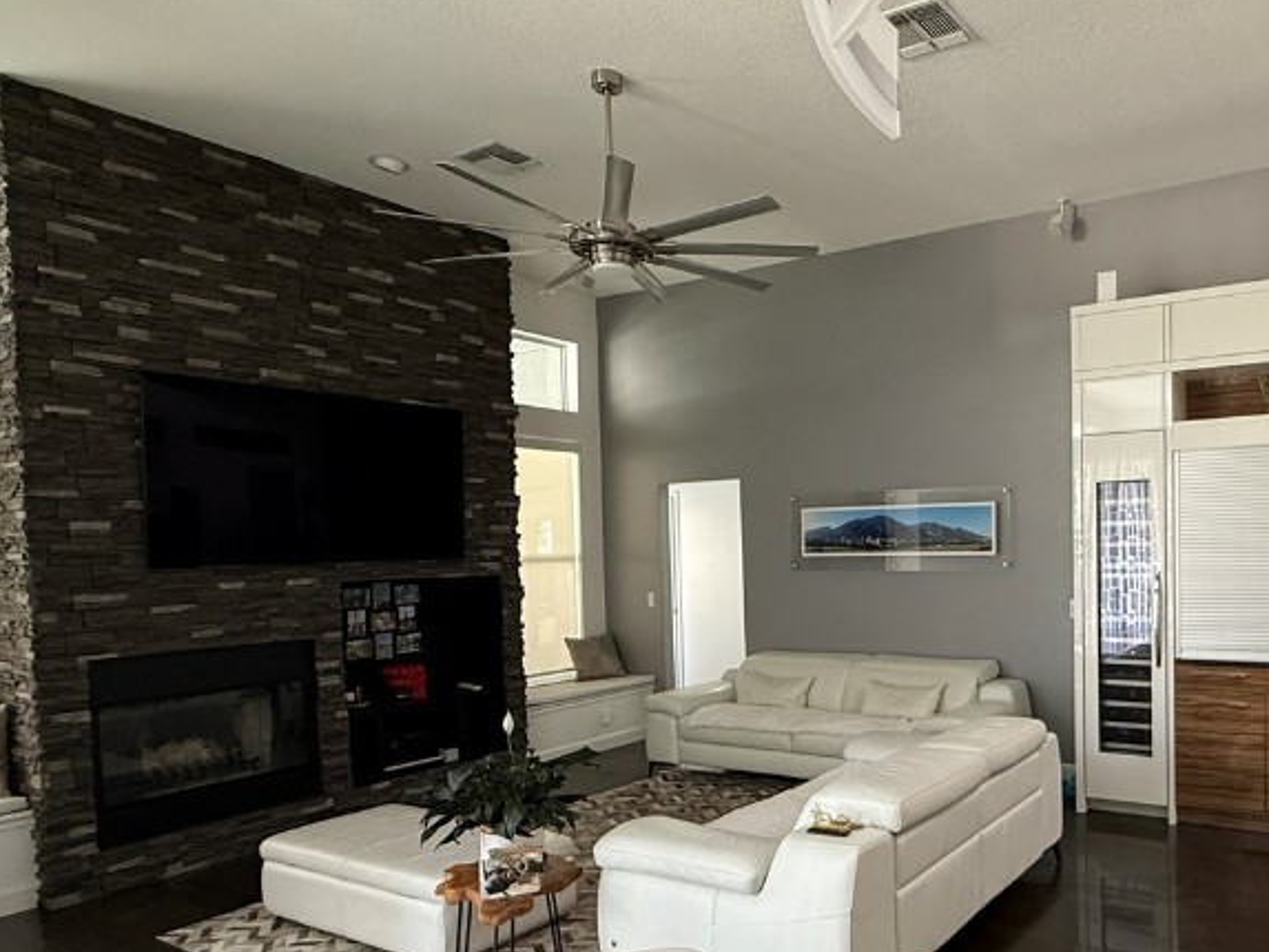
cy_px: 571
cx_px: 915
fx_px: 917
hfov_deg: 66.1
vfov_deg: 54.5
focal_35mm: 25
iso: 320
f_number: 2.2
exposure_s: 1/60
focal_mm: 2.22
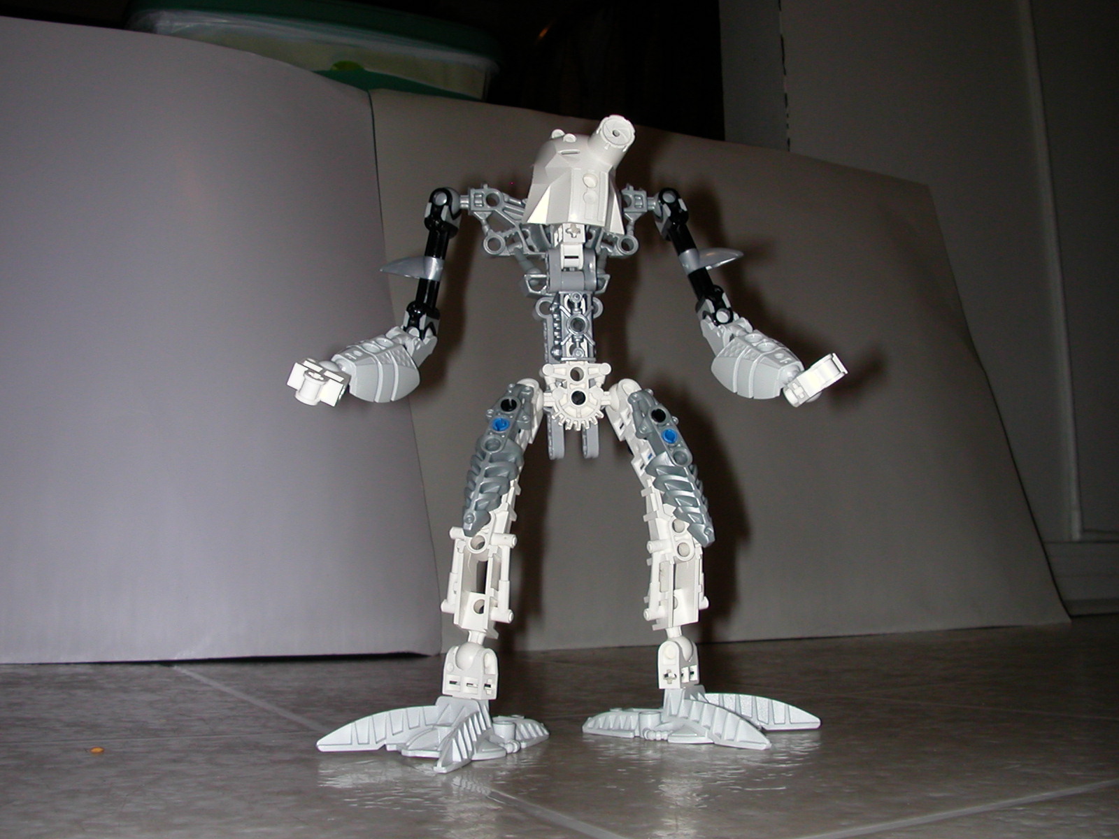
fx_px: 1196
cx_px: 560
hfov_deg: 50.1
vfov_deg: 38.7
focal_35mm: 37
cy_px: 420
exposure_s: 1/59.9
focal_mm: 5.6
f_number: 4.5
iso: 100
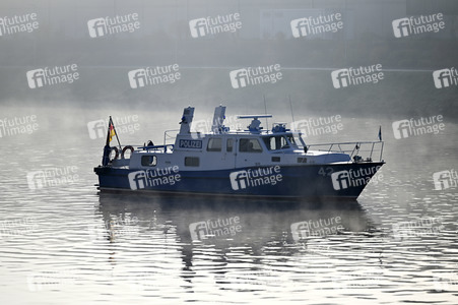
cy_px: 152
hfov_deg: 10.3
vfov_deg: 6.9
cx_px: 229
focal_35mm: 200
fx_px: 2543
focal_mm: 200
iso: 64
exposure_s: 1/2500
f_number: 2.8
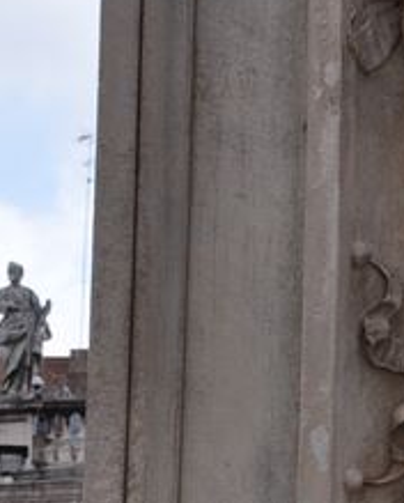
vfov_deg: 6.5
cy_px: 51
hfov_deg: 5.1
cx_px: 840
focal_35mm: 295
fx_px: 4400
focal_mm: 45
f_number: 10
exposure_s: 1/250
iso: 200
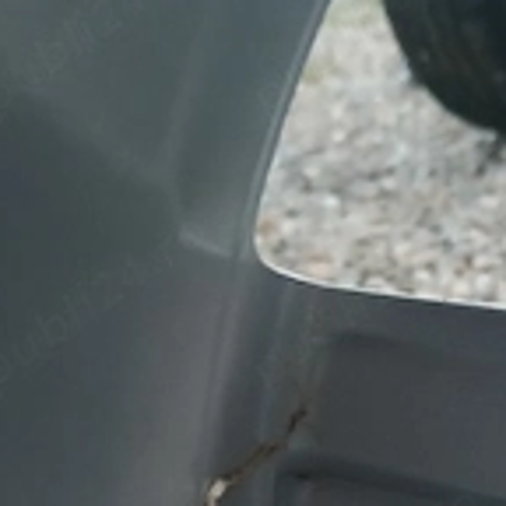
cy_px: 615
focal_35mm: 66
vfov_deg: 23.7
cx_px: 436
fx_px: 1091
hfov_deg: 25.4
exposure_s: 1/25
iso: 1000
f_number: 1.8
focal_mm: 3.98
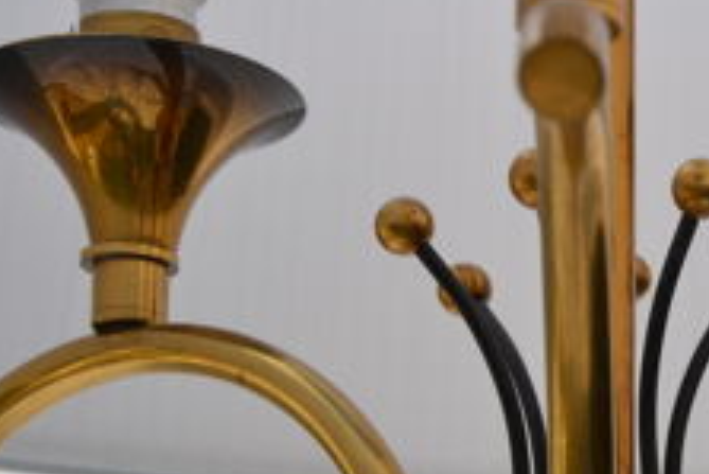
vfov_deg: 9.9
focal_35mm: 137
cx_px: 830
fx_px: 2700
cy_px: 566
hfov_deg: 14.5
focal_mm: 34
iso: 100
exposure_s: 1/320
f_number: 9
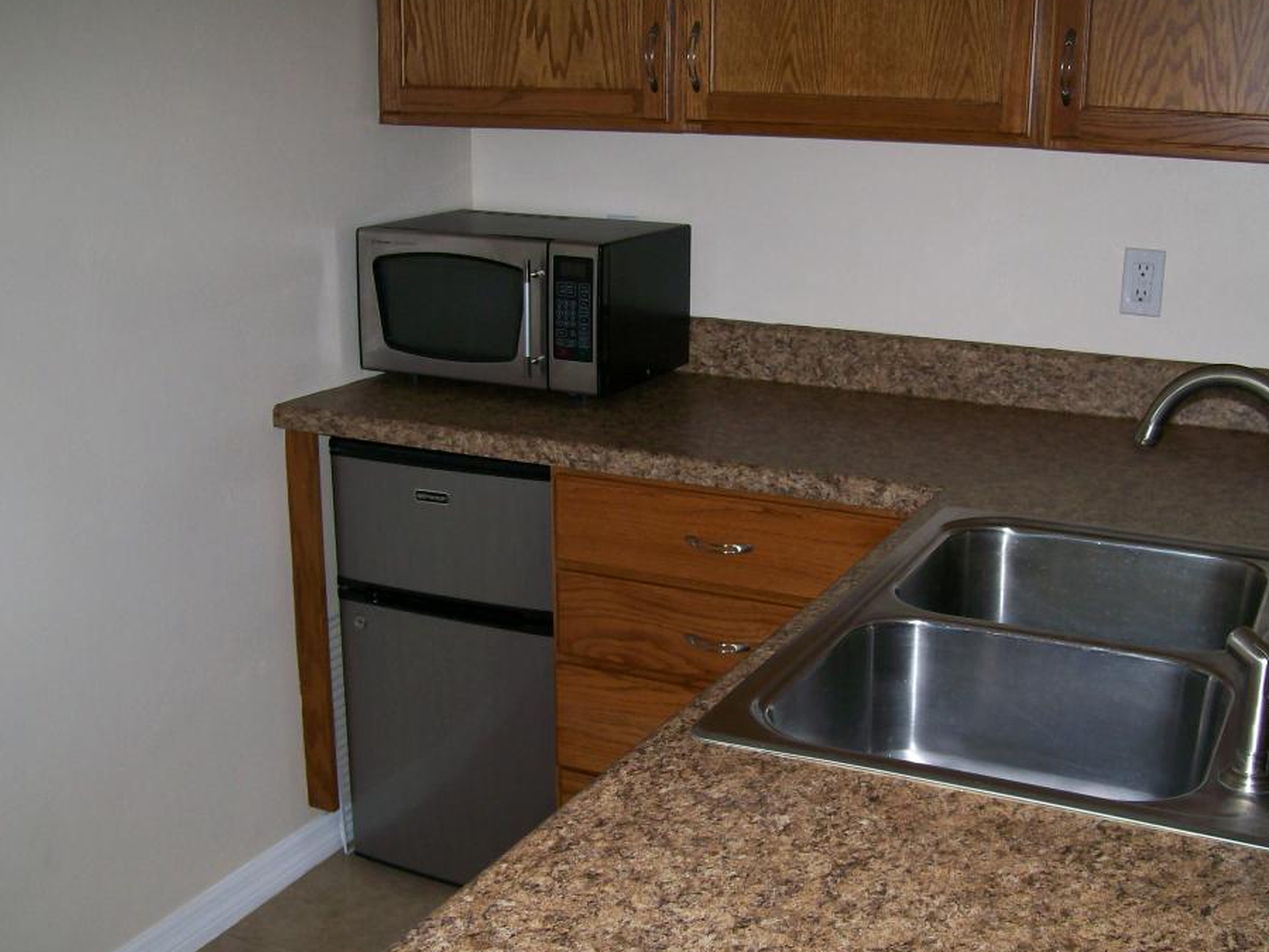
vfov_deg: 35.1
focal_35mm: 41
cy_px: 523
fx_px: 1504
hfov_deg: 45.7
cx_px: 703
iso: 80
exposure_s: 1/64
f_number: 2.7
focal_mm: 6
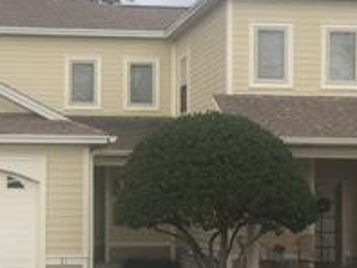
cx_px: 118
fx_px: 970
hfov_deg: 20.8
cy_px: 192
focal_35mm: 94
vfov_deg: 15.7
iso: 25
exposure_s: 1/916
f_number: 2.2
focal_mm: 4.15
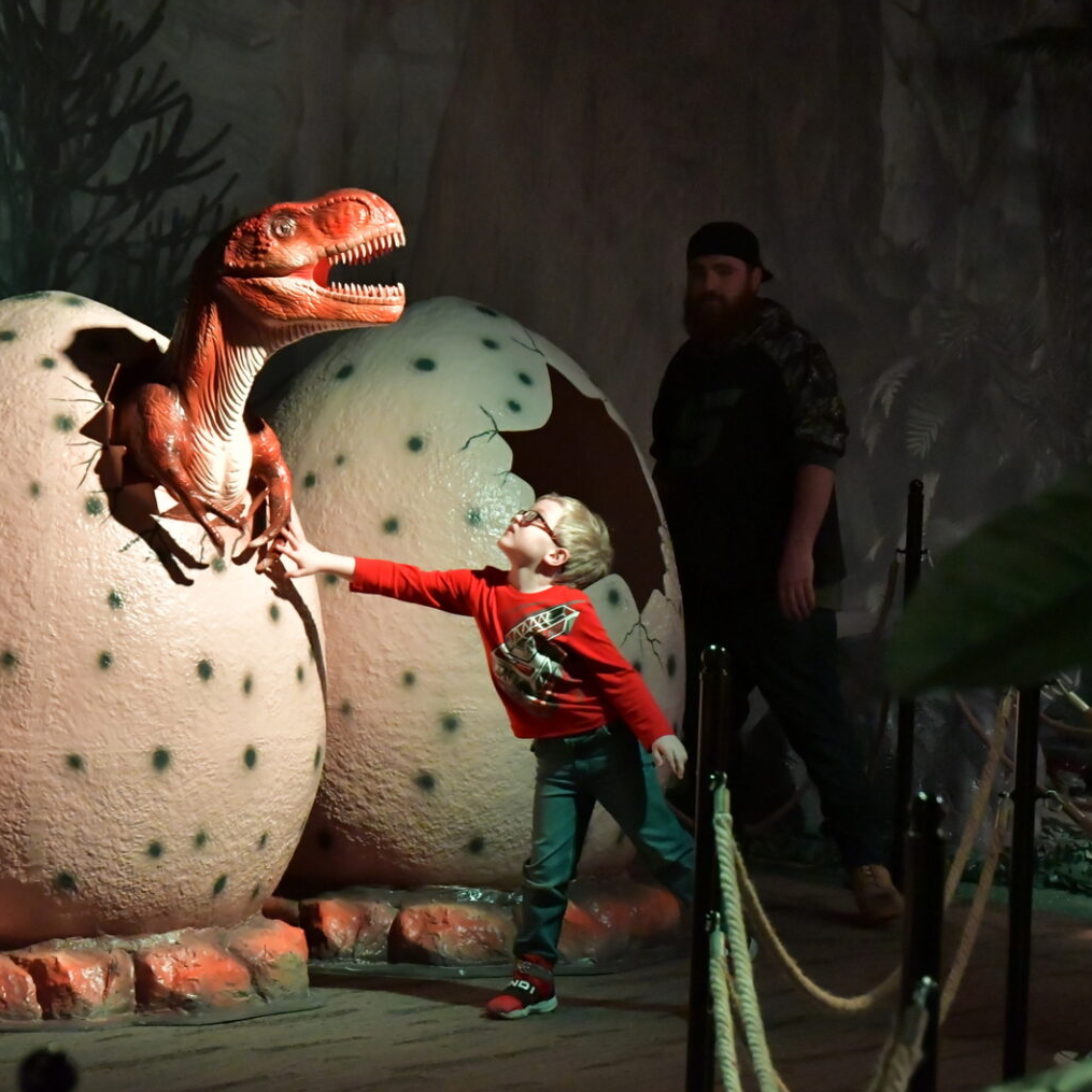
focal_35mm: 135
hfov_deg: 12.9
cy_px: 545
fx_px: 4818
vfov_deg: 12.9
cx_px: 548
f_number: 7.1
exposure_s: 1/200
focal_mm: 70
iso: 6400
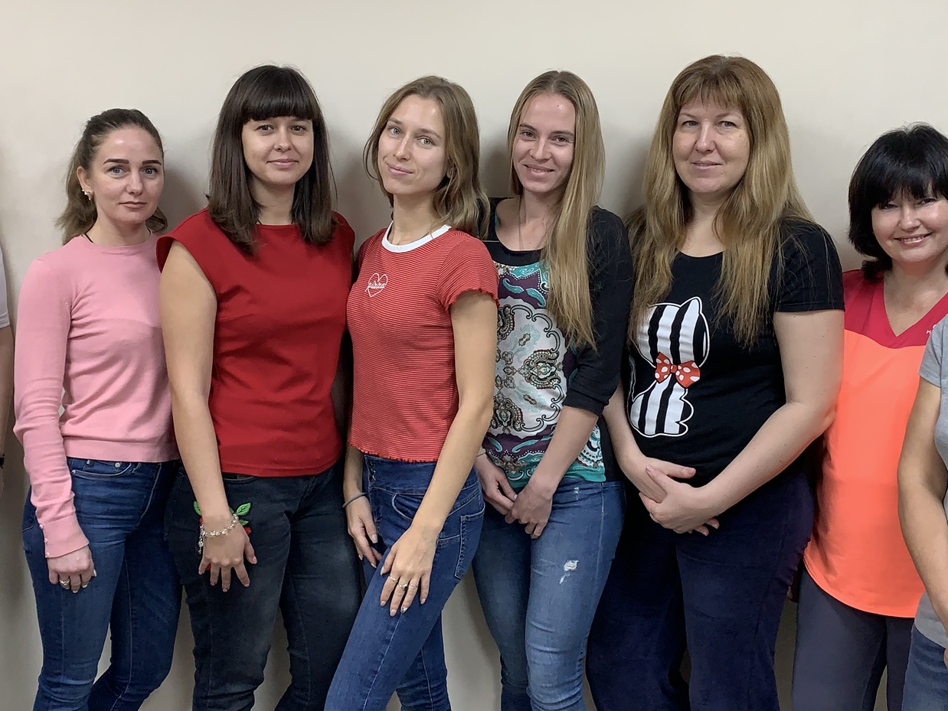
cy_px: 316
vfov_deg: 33.6
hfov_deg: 43.8
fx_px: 1178
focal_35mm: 43
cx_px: 444
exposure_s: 1/60
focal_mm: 4.25
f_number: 1.8
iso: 100
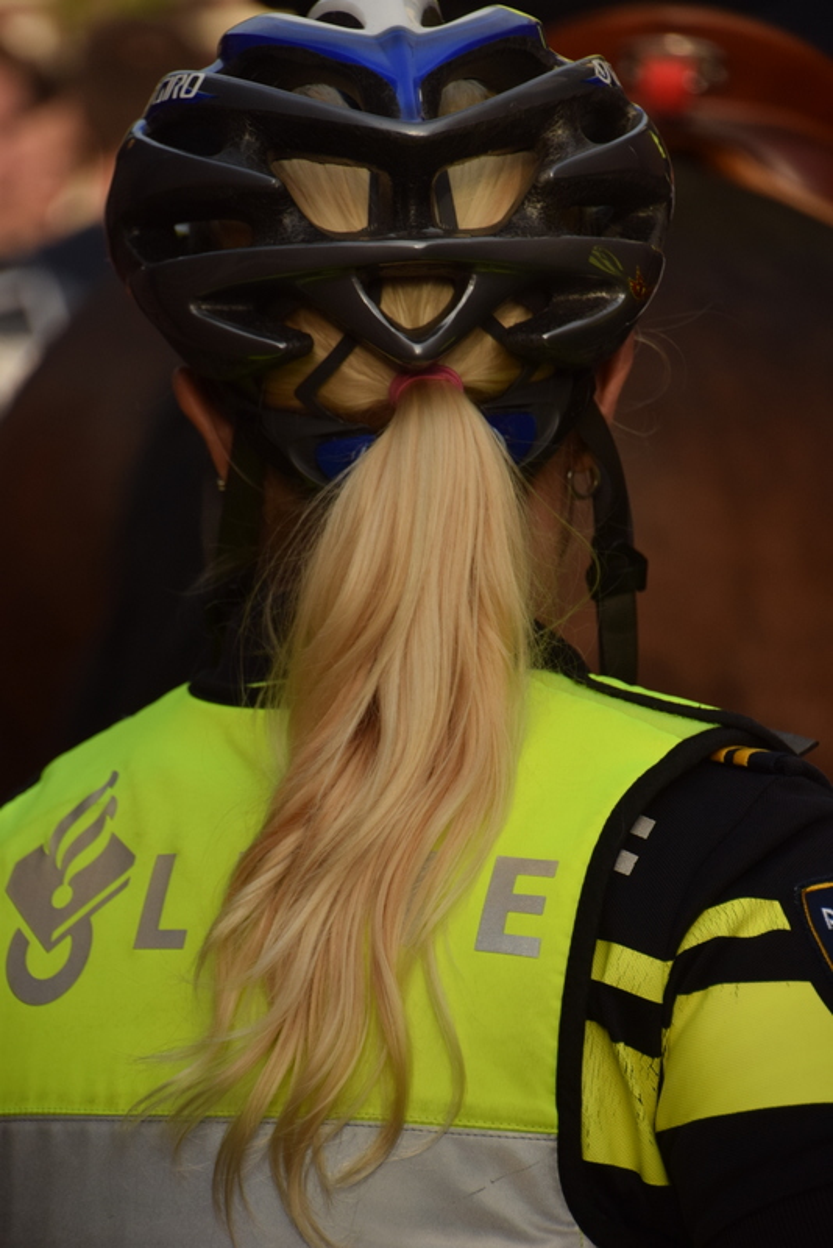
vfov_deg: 7.4
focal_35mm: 278
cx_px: 416
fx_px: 9622
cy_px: 624
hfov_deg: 5.0
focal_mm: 185
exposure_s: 1/1000
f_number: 7.1
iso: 400
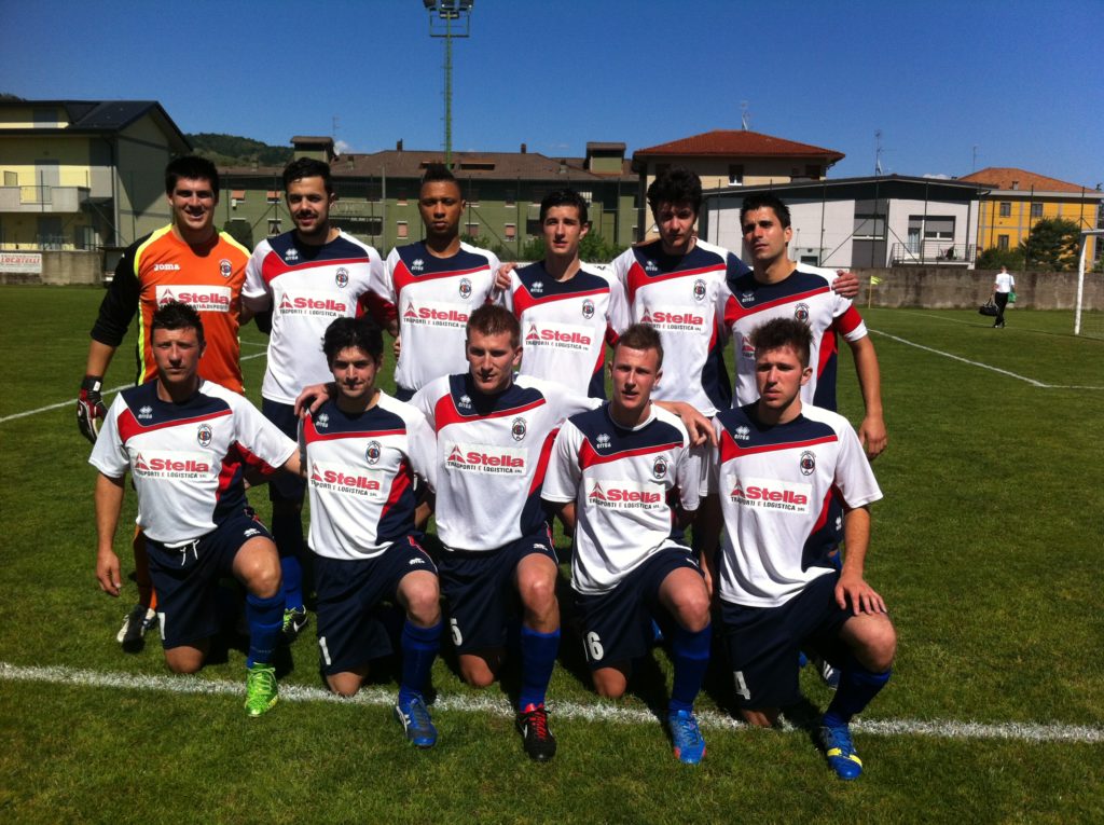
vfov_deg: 40.6
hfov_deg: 52.7
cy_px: 412
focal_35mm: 35
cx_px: 552
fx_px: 1115
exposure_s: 1/2155
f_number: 2.8
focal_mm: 3.85
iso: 80
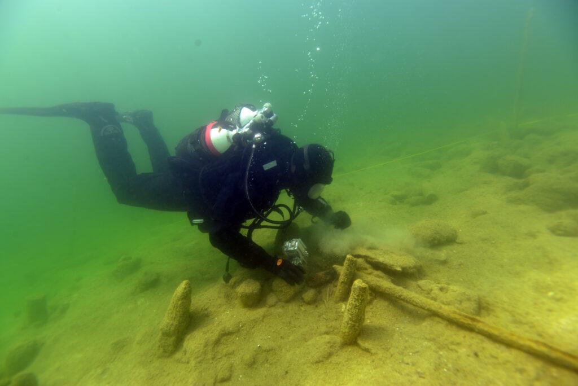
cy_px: 193
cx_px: 289
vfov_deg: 70.5
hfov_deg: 93.2
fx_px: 273
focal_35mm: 17
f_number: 6.3
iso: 200
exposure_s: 1/160
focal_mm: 17
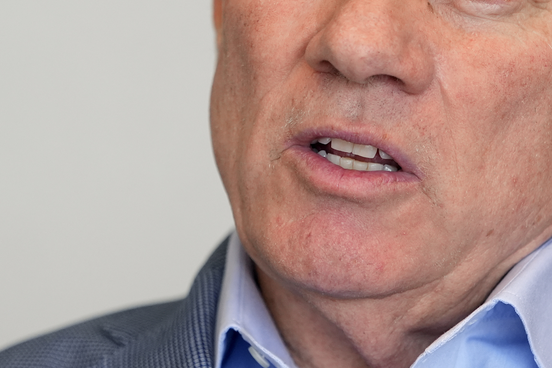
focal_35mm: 523
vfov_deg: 2.6
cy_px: 87
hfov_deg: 3.9
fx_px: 8020
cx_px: 413
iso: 1600
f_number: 3.2
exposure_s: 1/400
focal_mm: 200
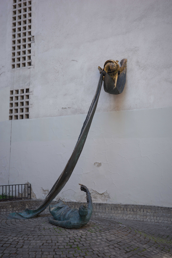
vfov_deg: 48.5
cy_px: 129
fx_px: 287
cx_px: 86
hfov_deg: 33.4
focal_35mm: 40
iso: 100
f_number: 3.5
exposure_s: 1/160
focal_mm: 26
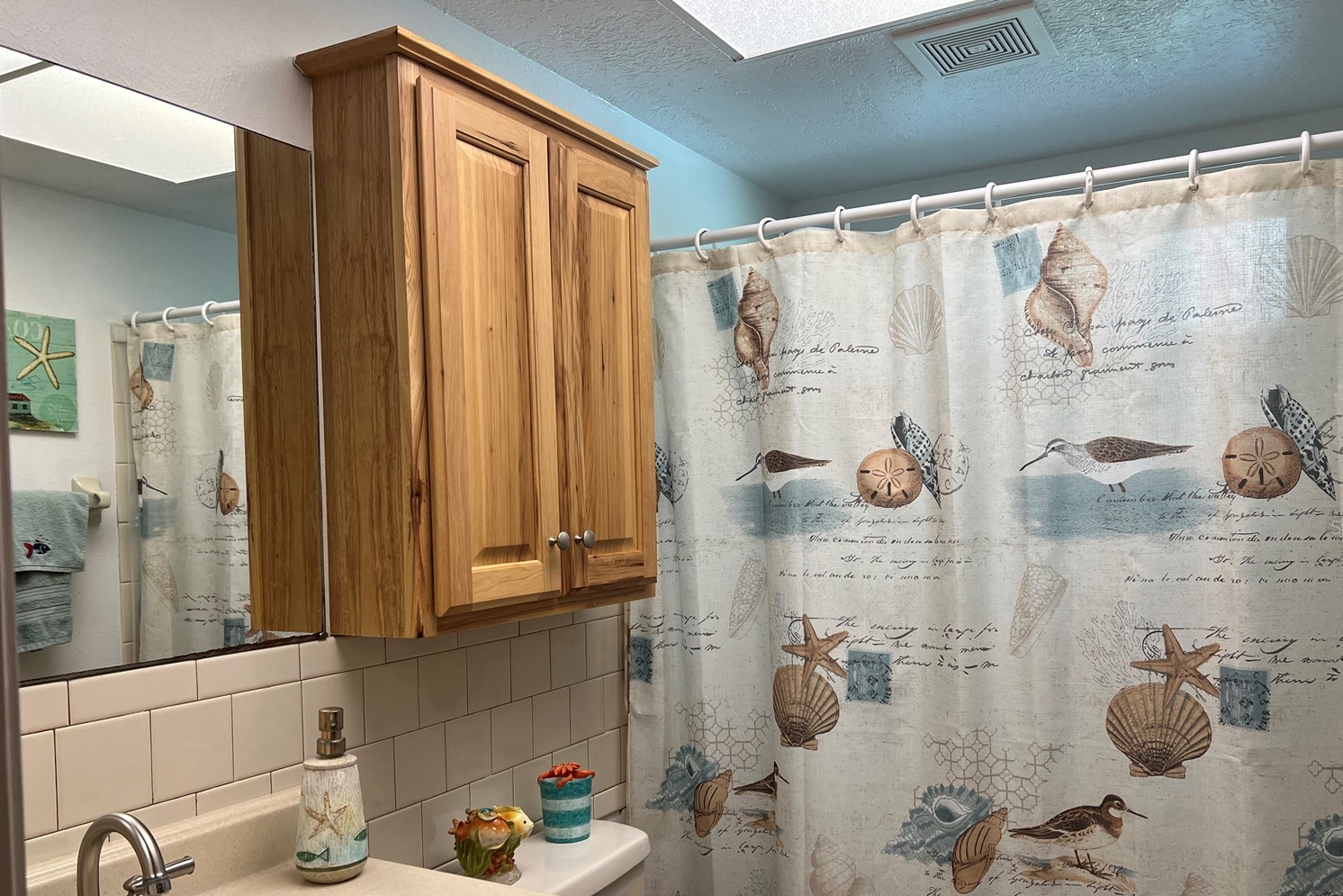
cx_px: 696
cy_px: 527
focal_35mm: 29
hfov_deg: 63.6
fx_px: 1082
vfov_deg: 44.8
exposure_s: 1/120
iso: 80
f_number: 1.5
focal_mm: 5.7
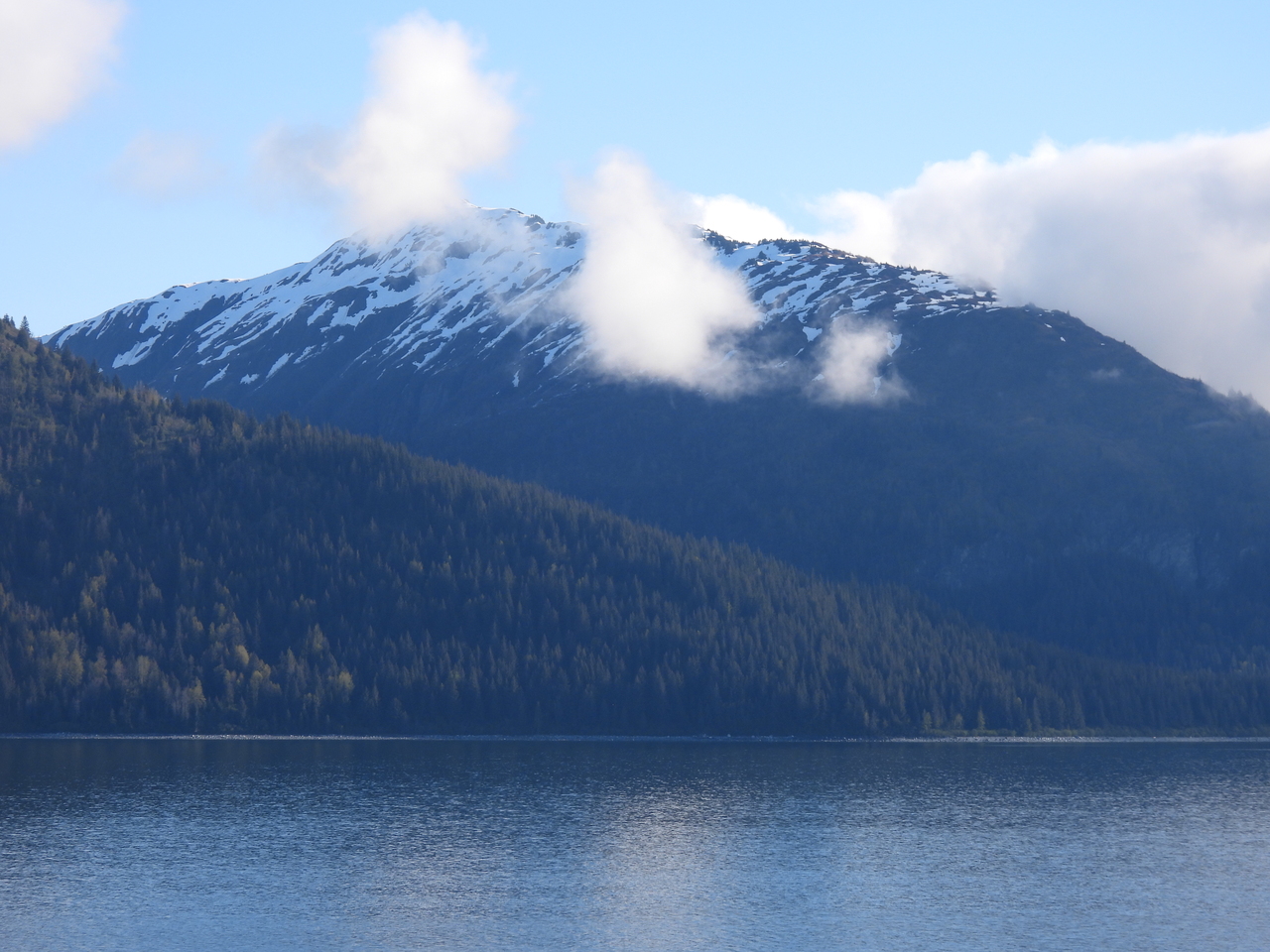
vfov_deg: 11.9
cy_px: 476
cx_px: 635
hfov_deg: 15.8
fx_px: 4586
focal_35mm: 125
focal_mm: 22.3
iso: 100
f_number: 4
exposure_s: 1/640
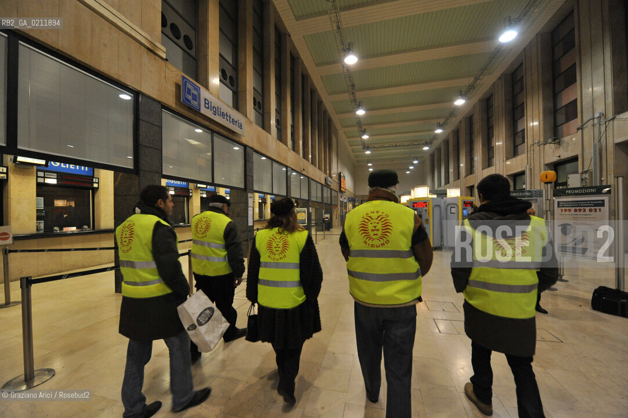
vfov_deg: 81.1
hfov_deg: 104.3
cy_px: 209
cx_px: 314
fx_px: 244
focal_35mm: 14
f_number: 5
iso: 3200
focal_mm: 14
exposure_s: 1/100
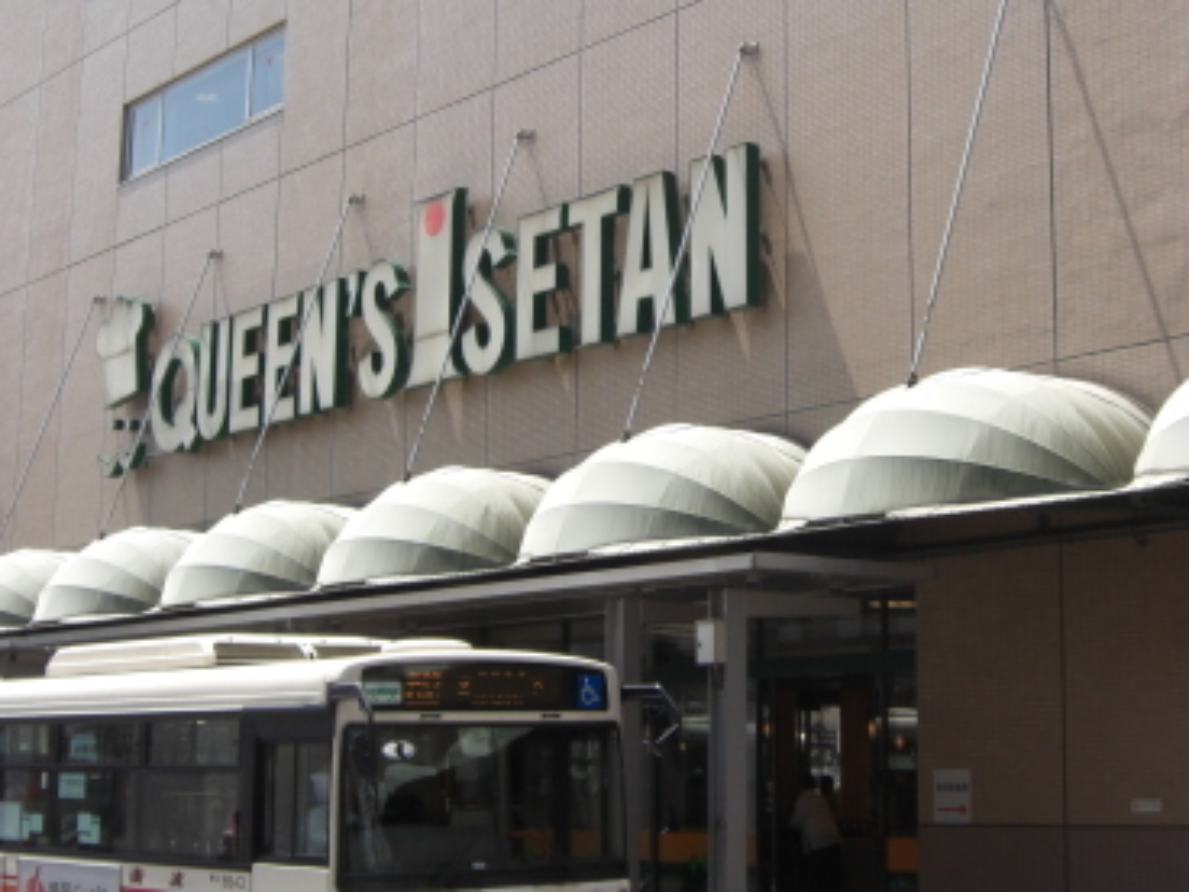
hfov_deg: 29.3
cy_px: 317
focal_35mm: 66
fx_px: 2267
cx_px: 737
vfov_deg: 22.2
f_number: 4
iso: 80
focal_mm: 7.9
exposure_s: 1/500
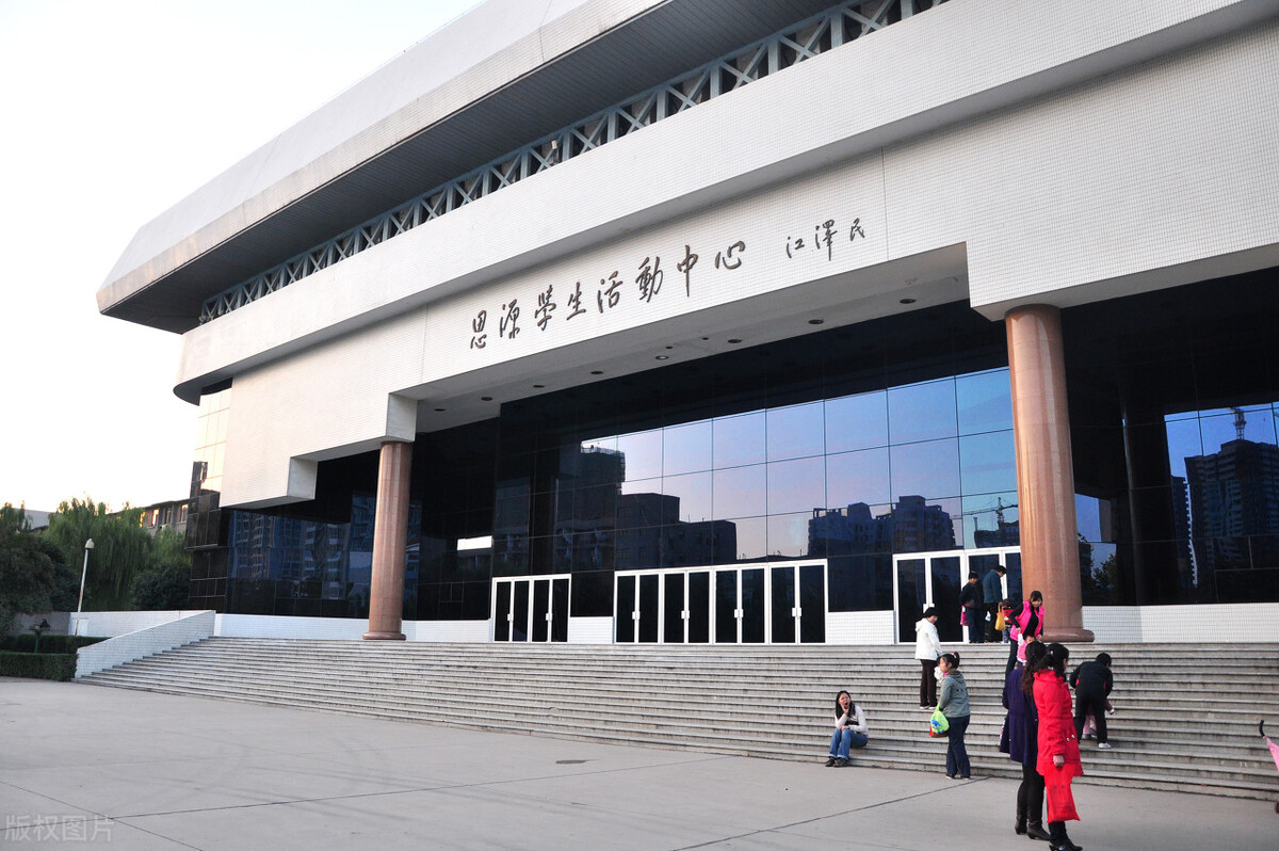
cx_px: 640
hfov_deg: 67.4
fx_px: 958
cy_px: 426
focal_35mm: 27
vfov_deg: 47.9
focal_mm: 18
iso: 400
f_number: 5.6
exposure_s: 1/160
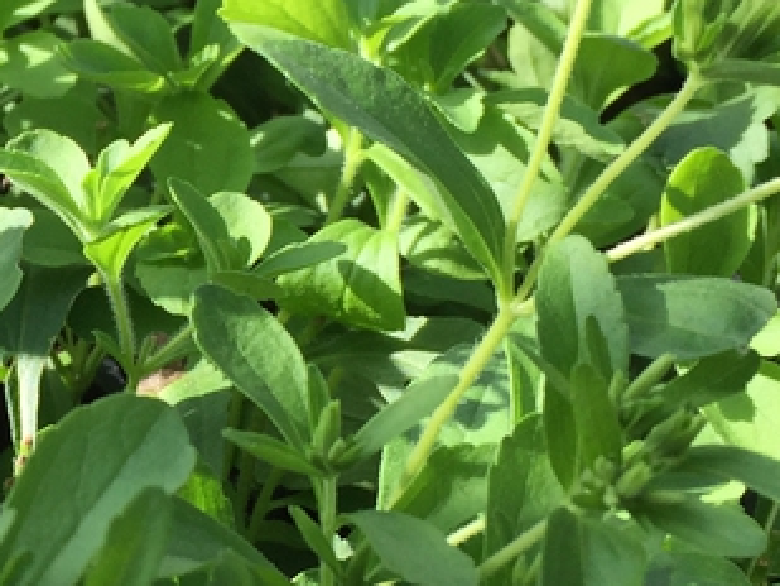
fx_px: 2164
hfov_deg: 19.7
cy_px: 227
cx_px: -45
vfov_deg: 15.4
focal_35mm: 96
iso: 32
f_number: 2.2
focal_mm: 4.15
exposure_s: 1/659
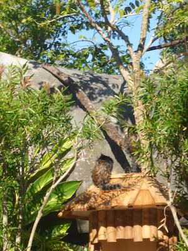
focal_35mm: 141
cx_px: 94
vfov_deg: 14.0
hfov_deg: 10.5
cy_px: 126
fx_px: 1021
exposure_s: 1/160
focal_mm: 22.8
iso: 100
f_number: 5.9
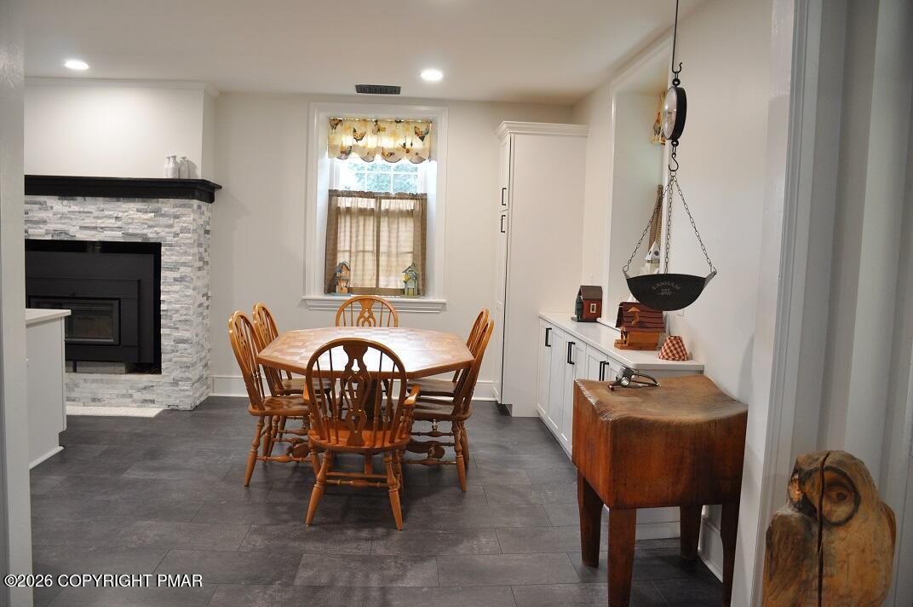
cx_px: 456
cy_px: 304
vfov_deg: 47.8
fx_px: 684
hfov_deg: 67.4
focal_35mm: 27
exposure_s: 1/20
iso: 400
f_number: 4.5
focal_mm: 18
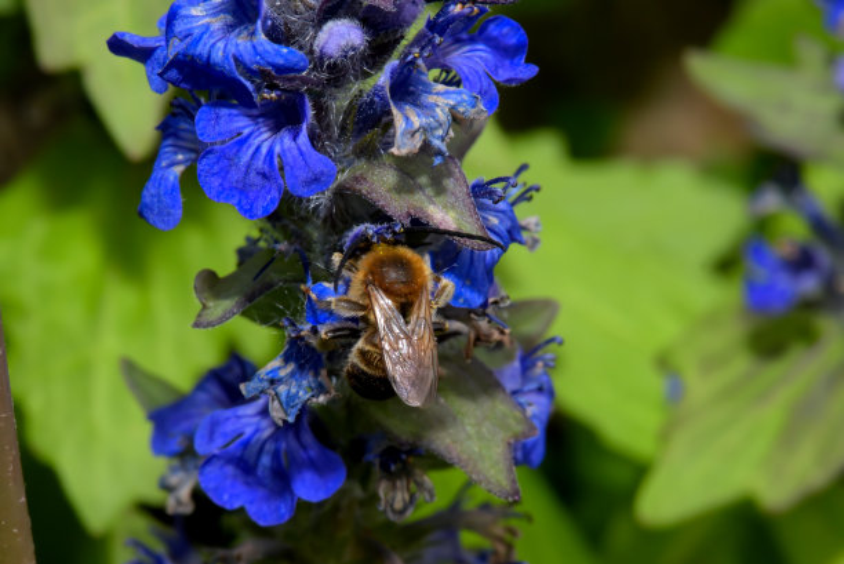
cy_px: 282
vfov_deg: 13.1
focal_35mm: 105
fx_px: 2463
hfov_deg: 19.4
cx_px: 422
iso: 1600
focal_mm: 105
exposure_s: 1/60
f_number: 36
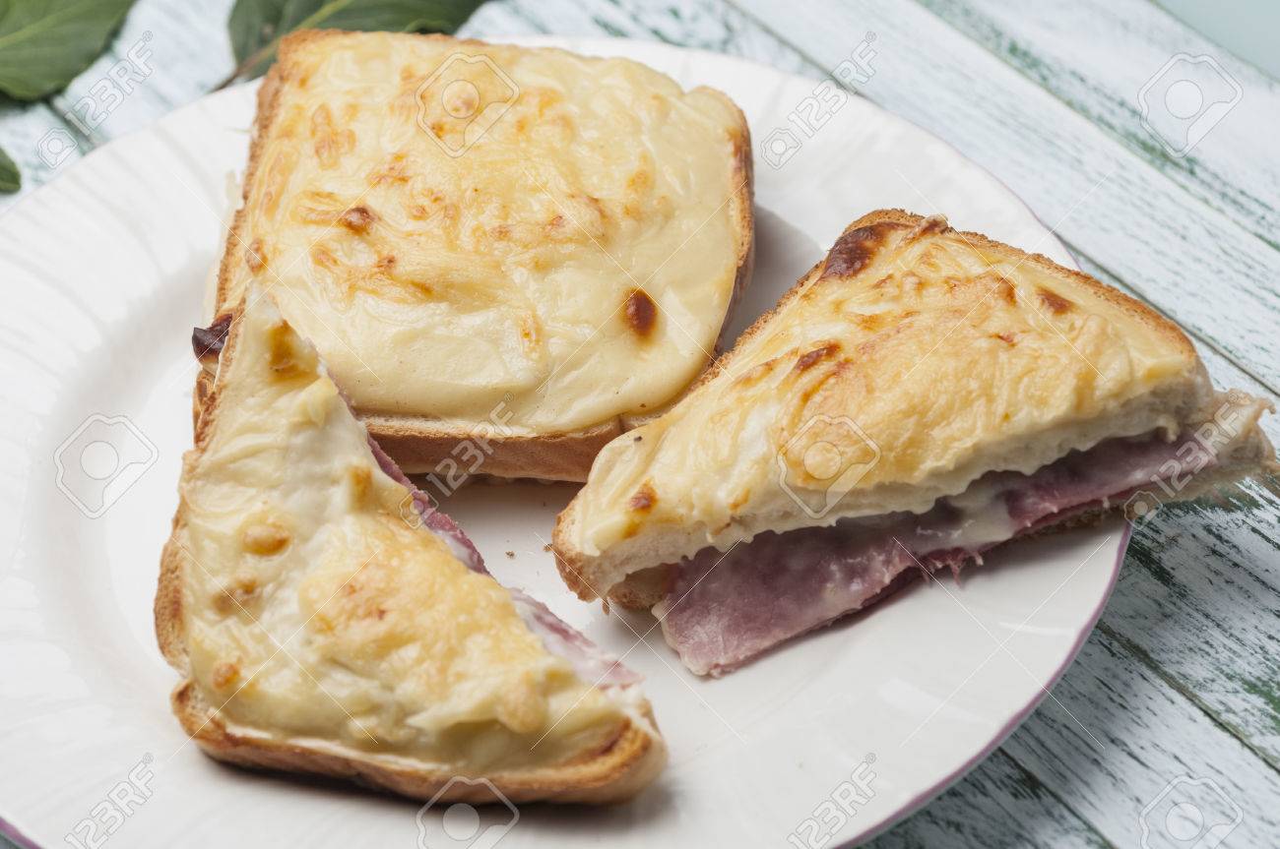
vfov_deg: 15.1
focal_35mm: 90
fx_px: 3196
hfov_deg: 22.7
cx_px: 640
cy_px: 424
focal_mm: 60
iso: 200
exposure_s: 1/200
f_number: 5.6
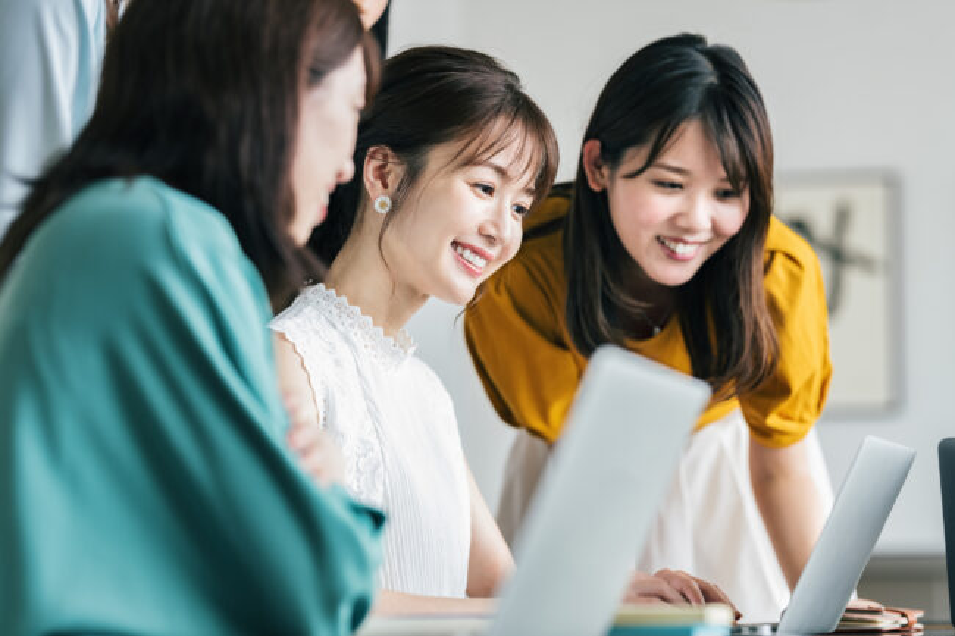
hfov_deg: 19.5
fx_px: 2785
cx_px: 478
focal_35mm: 105
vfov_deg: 13.0
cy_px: 318
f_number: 2.8
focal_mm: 105
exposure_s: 1/200
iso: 640
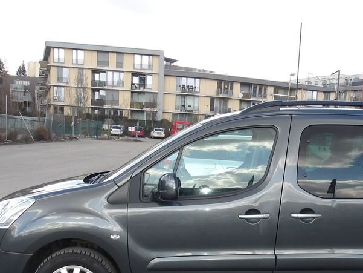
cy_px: 216
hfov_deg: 40.5
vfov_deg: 30.8
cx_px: 252
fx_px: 482
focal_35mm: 46
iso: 100
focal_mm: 4.9
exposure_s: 1/328
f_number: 3
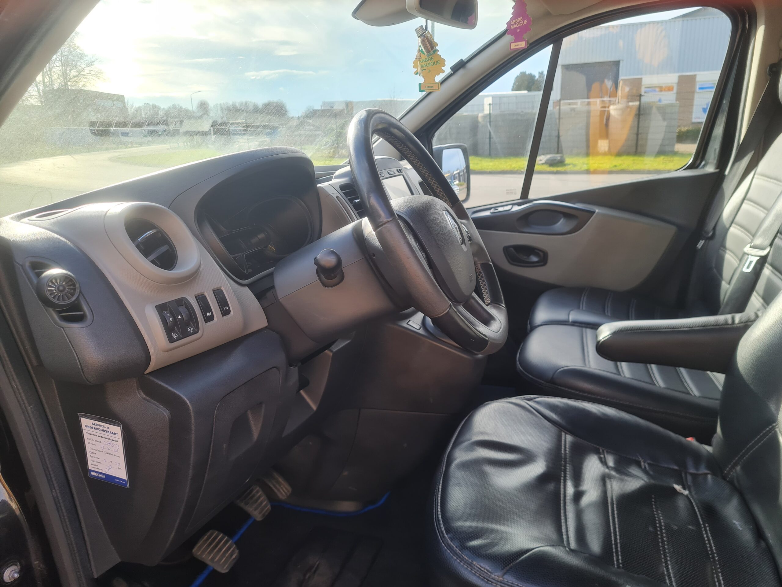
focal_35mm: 26
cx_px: 391
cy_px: 294
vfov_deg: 53.1
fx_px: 587
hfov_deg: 67.3
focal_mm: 5.4
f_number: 1.8
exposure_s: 1/311
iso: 50
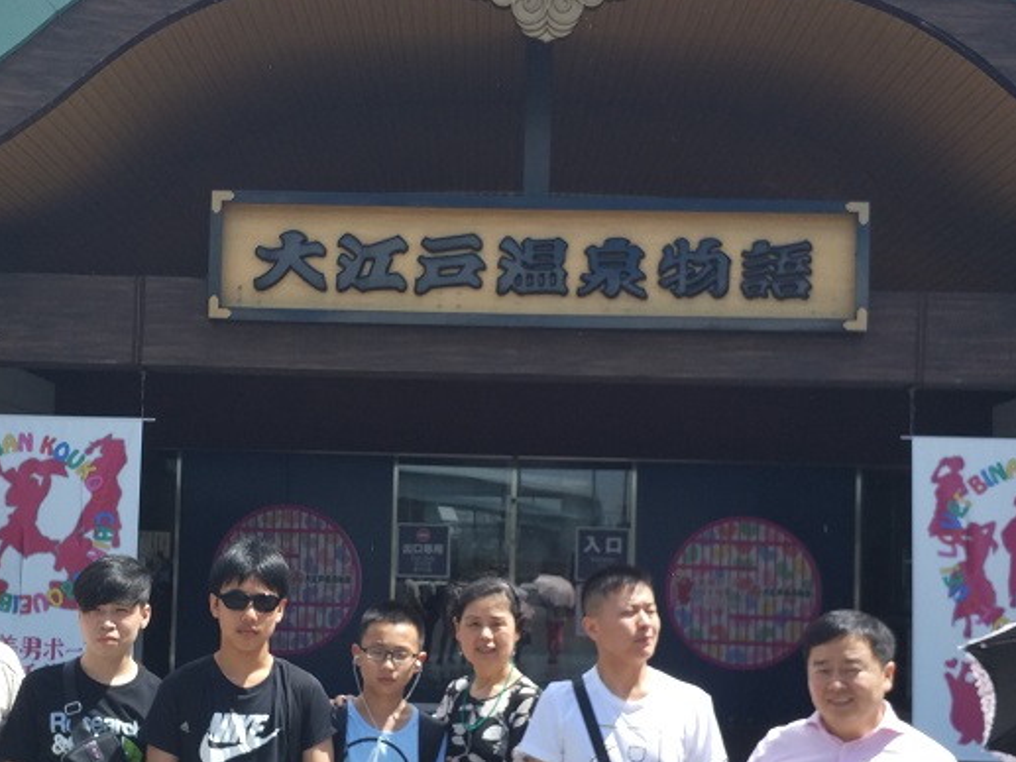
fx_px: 1703
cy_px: 499
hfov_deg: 33.1
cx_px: 409
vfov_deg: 25.1
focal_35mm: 58
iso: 100
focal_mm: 4.12
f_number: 2
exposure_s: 1/824
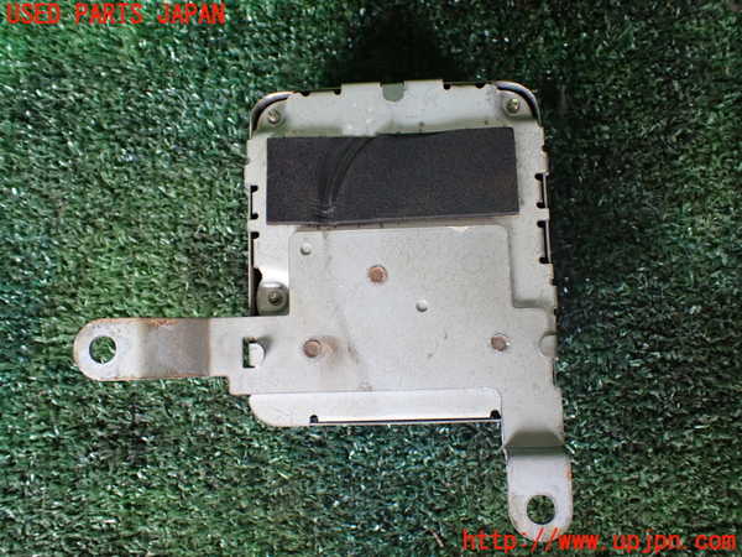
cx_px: 371
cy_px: 278
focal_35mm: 30
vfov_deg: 46.8
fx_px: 643
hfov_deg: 60.0
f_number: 2.3
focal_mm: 5.4
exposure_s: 1/125
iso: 500
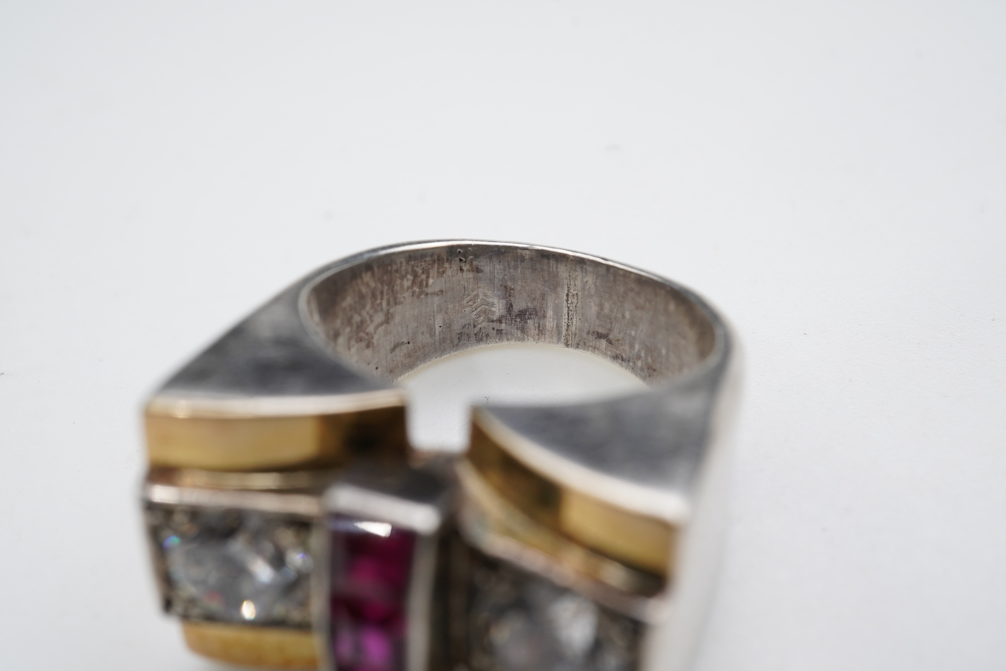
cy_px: 336
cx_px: 503
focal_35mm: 45
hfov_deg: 43.6
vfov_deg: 29.9
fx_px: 1257
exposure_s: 1/100
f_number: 20
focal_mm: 30
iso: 500
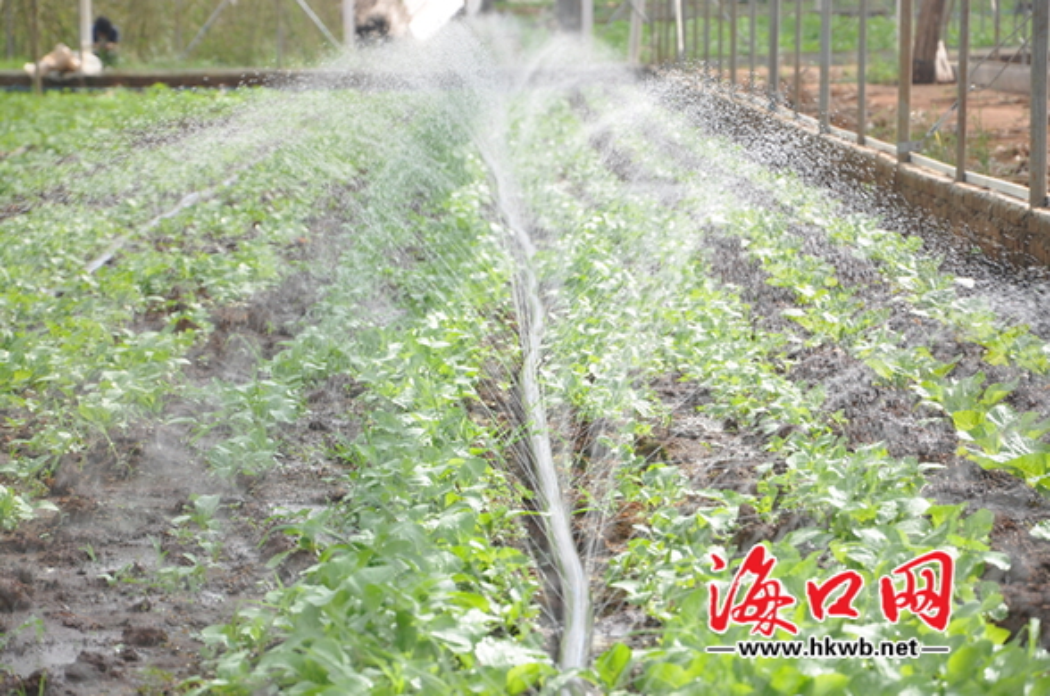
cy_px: 348
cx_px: 525
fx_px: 4280
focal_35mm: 147
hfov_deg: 14.0
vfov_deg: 9.3
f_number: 8
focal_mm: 98
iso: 200
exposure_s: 1/320
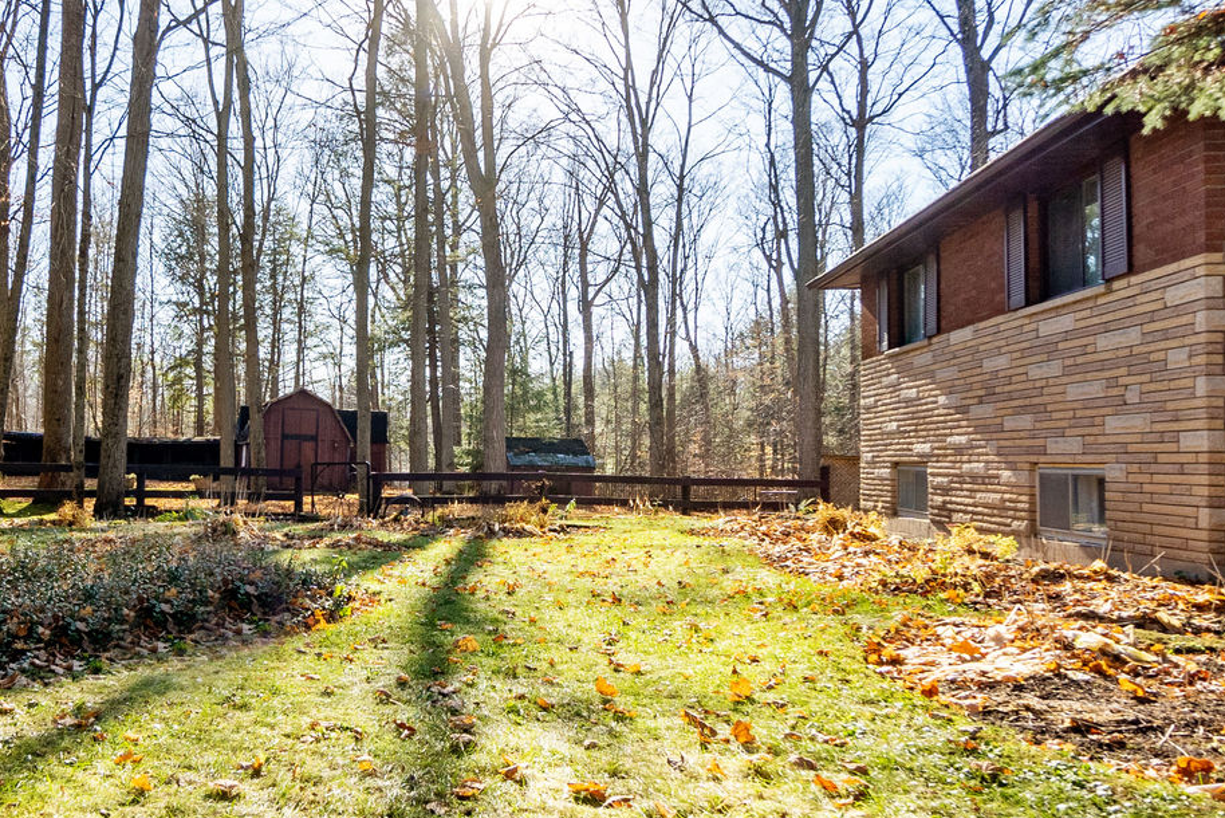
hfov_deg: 61.6
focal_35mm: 28
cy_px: 426
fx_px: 953
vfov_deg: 46.4
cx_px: 300
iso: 400
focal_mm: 11
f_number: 7.1
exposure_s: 1/400
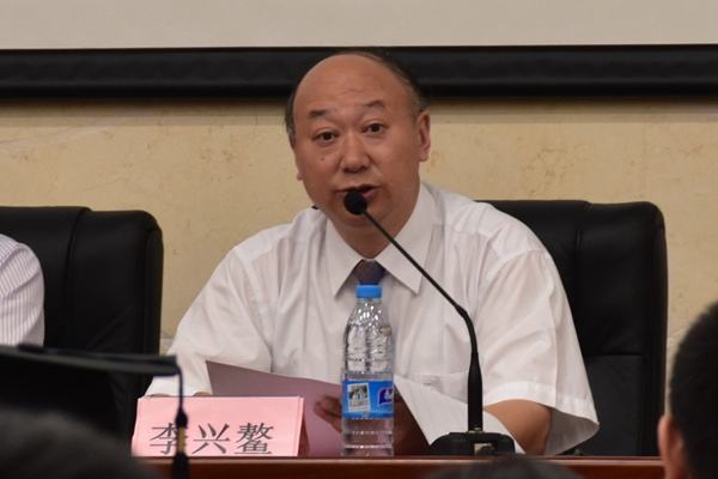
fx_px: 2991
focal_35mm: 150
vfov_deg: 9.1
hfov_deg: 13.7
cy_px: 240
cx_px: 359
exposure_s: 1/30
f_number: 7.1
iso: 900
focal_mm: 100
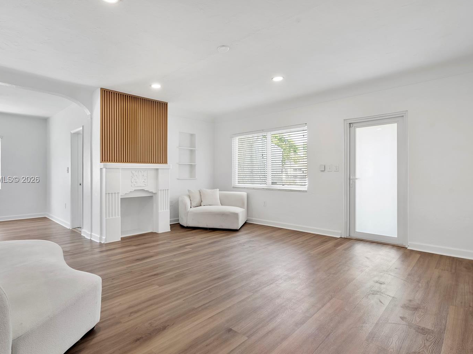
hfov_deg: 87.4
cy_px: 180
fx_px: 246
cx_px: 208
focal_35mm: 18
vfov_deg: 71.6
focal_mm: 16
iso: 800
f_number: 8
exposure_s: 1/20
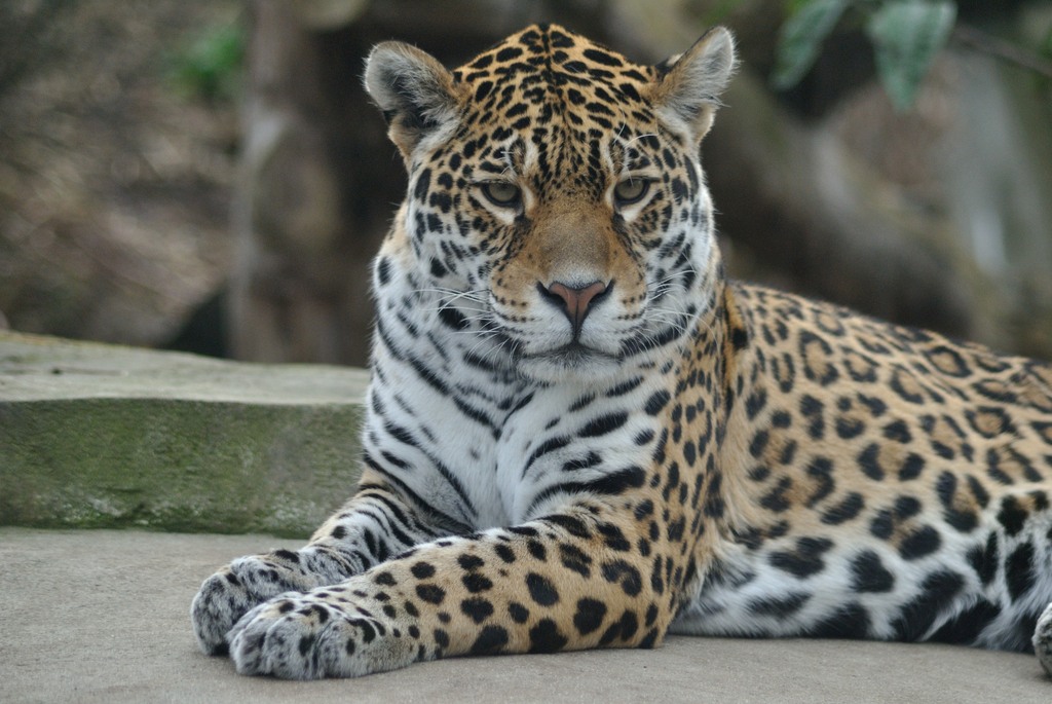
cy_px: 352
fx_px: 7240
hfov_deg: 8.3
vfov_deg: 5.6
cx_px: 526
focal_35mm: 248
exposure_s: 1/500
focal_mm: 165
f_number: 4.5
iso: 400
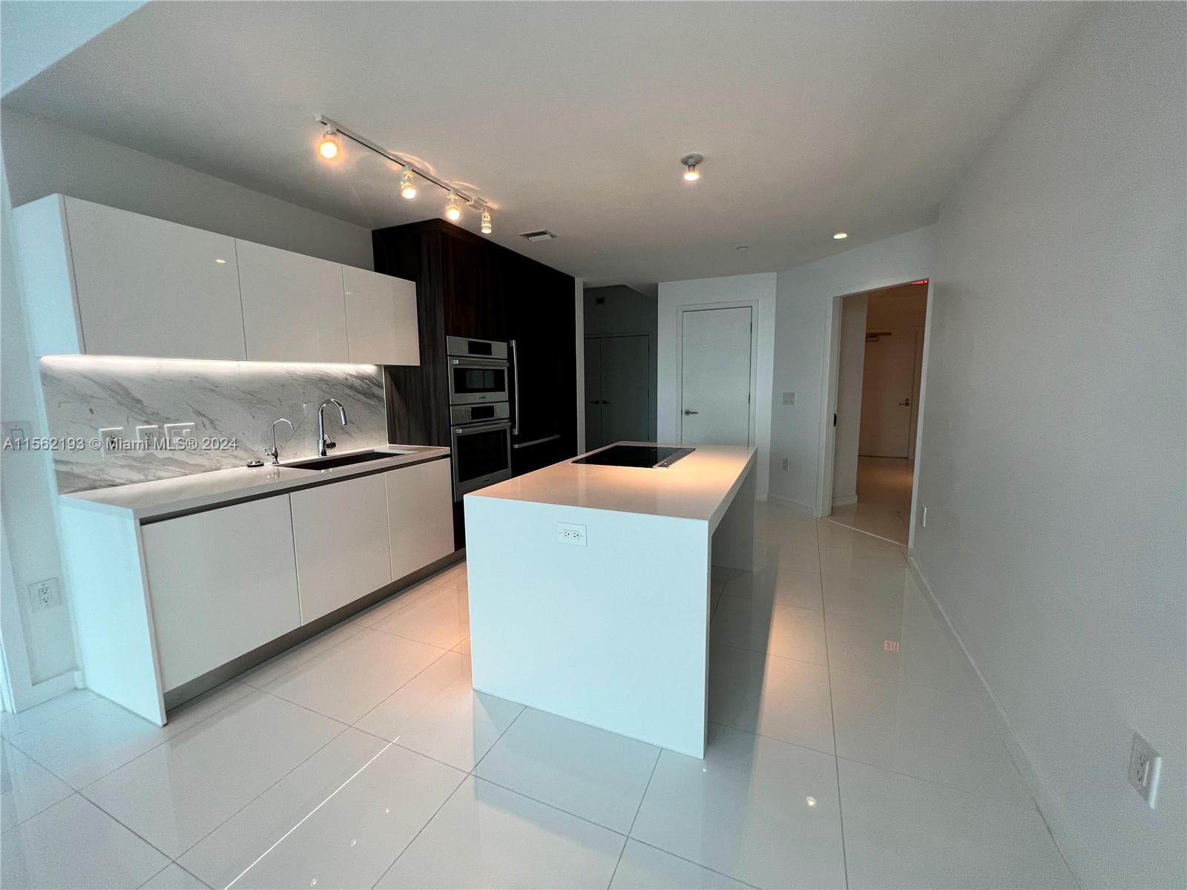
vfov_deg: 89.9
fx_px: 446
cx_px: 594
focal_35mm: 13
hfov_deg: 106.2
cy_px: 445
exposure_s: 1/120
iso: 125
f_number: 1.8
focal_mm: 1.57
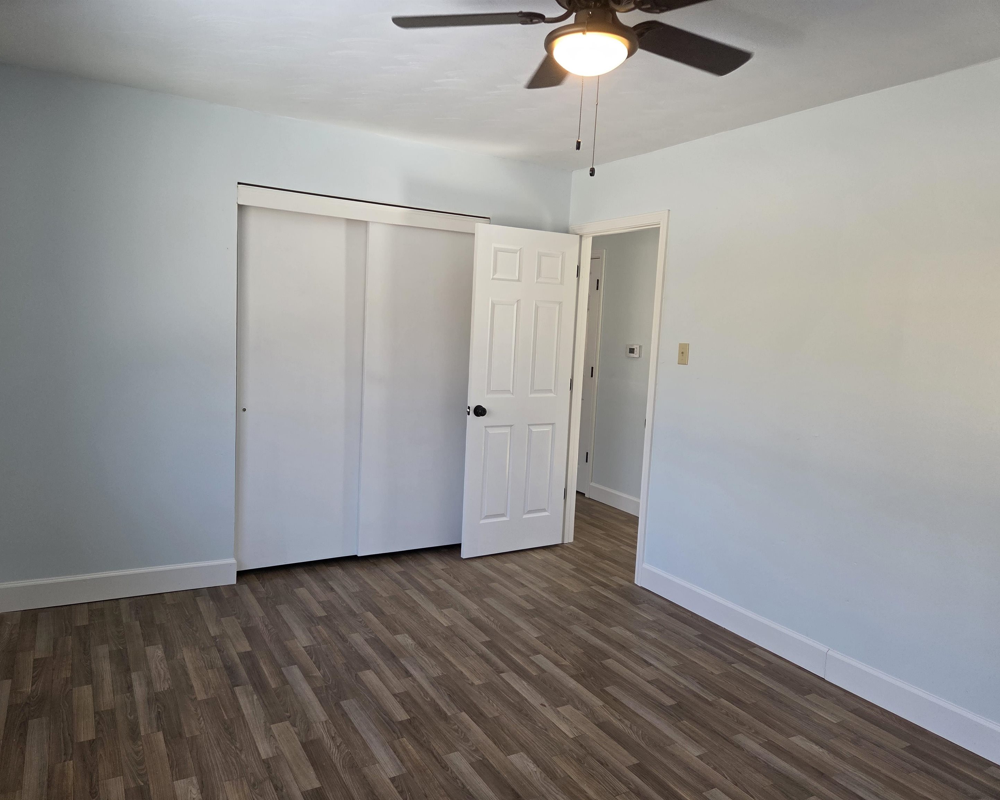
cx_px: 489
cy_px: 400
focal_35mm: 24
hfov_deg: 70.3
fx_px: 710
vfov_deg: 58.8
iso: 100
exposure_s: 1/120
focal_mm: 5.4
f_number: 1.8
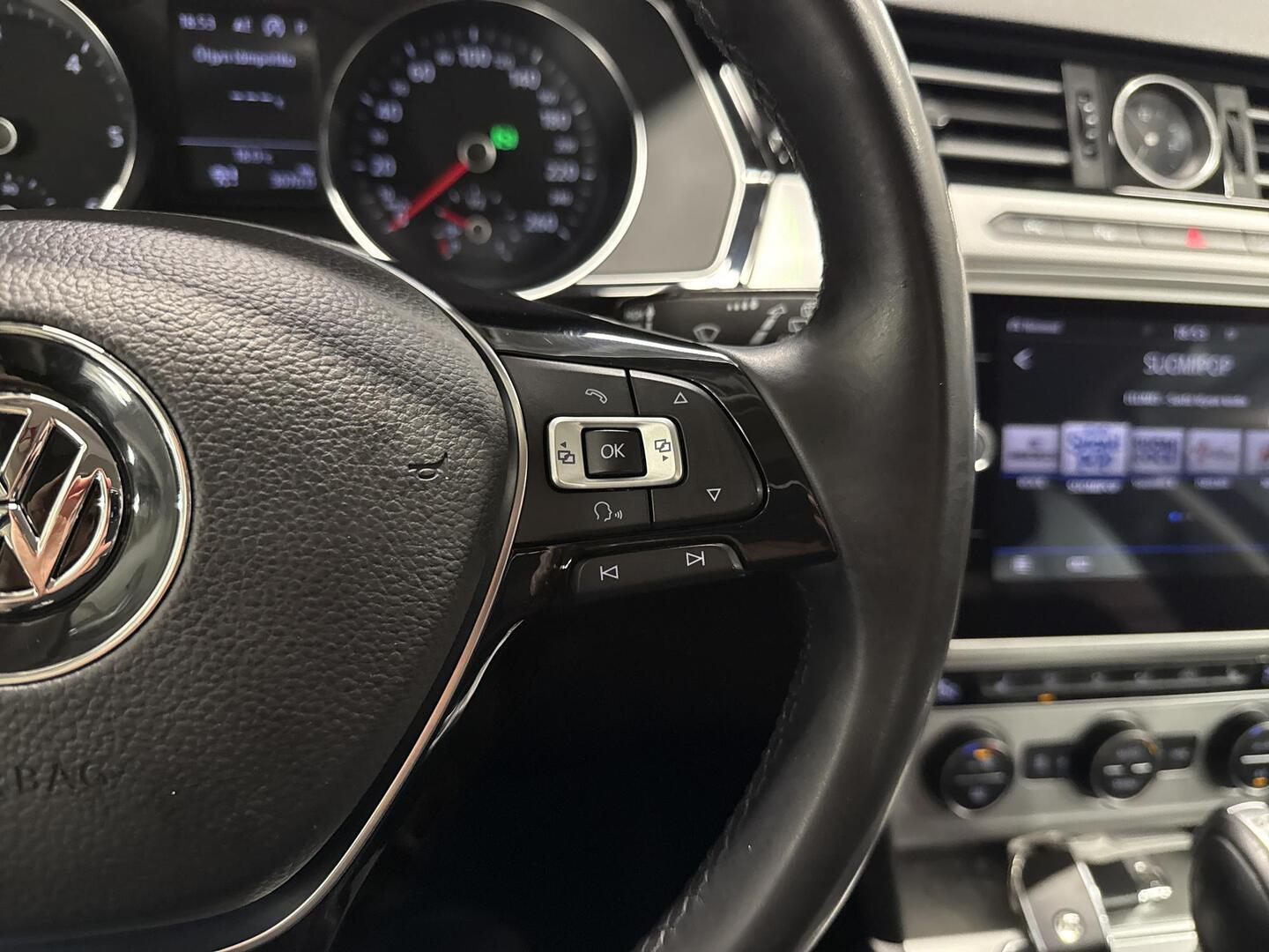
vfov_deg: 56.8
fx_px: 880
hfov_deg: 71.6
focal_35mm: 24
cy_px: 476
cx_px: 634
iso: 800
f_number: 1.78
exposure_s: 1/33
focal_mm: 6.76
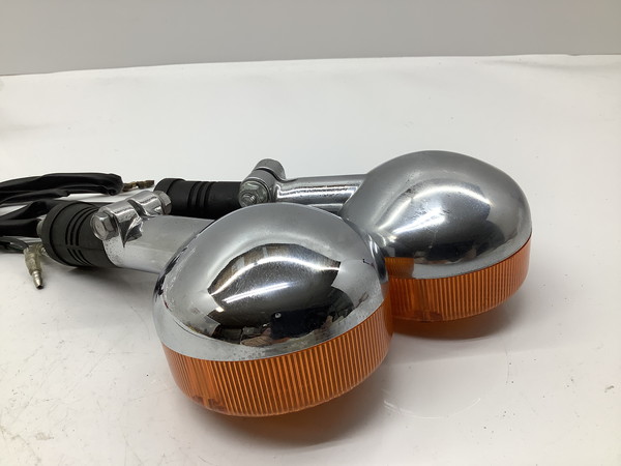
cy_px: 233
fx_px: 556
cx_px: 310
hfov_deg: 58.4
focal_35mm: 31
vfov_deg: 45.4
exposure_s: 1/120
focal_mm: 3.3
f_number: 2.4
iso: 50
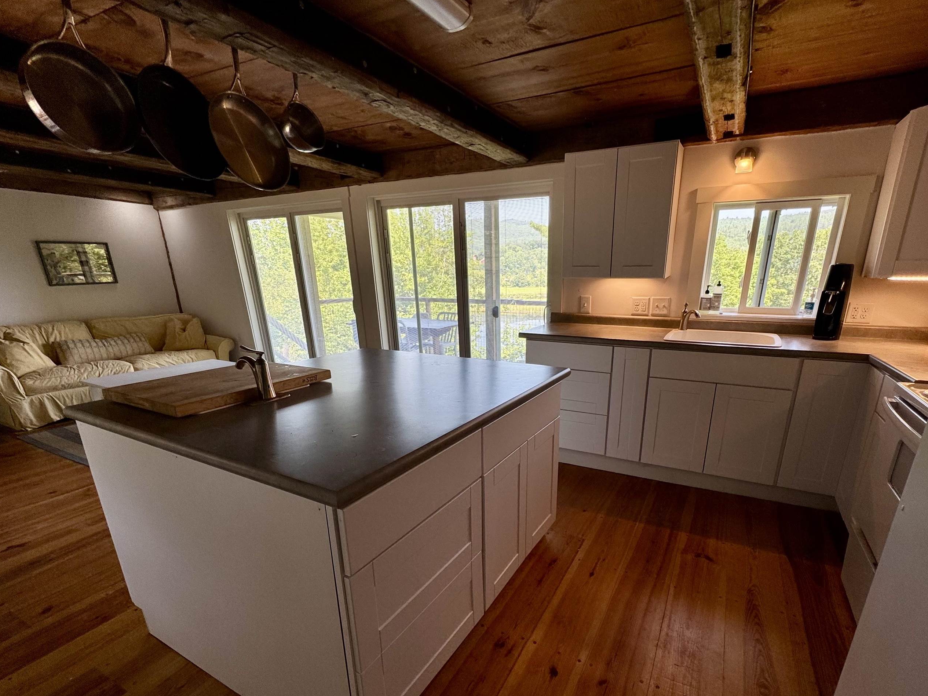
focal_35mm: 17
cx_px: 495
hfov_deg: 90.9
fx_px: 456
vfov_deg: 73.8
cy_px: 421
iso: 50
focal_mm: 2.22
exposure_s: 1/120
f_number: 2.2
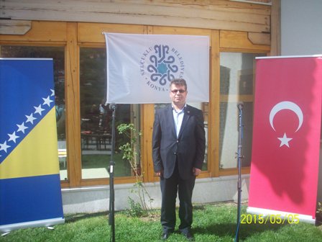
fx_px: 344
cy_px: 121
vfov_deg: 38.7
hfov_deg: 50.1
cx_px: 161
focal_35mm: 37
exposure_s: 1/647
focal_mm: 6.2
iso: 80
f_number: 2.8
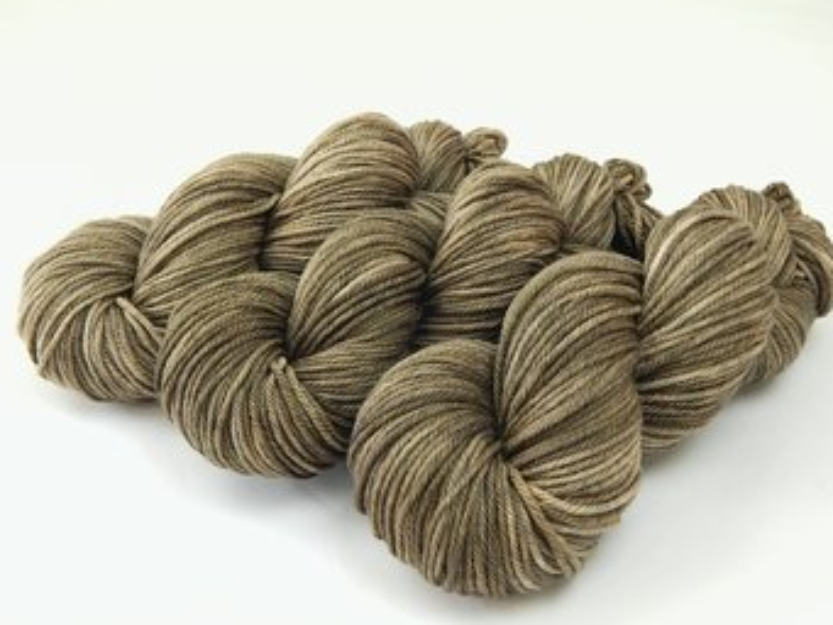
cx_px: 423
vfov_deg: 36.8
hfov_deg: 47.8
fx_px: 939
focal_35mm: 39
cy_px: 309
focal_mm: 6.8
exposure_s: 1/30
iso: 125
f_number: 3.4
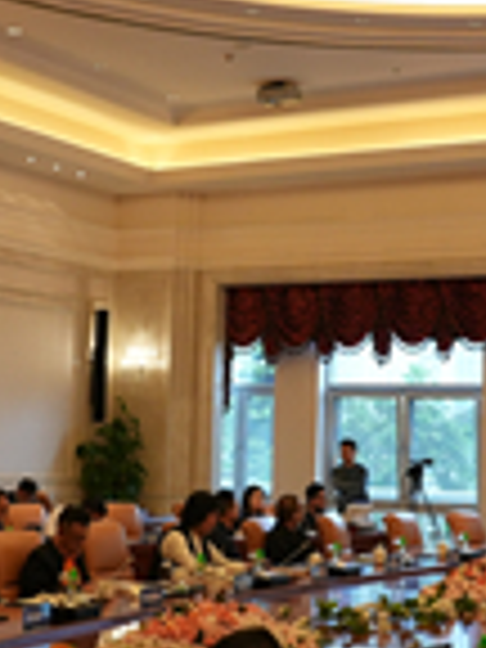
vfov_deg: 27.0
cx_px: 194
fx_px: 1348
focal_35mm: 72
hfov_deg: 20.4
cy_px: 382
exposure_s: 1/30
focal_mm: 24
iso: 1600
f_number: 8
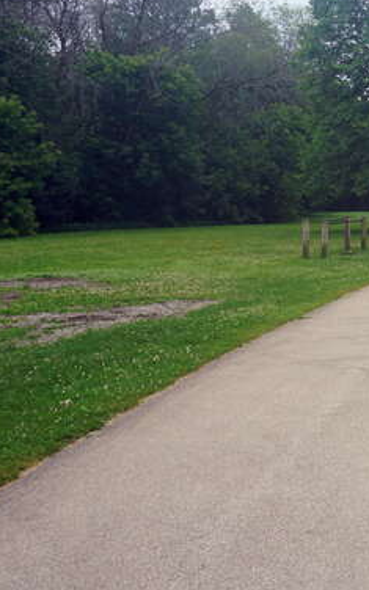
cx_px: 513
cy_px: 231
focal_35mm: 52
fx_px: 837
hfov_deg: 21.7
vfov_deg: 38.7
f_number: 10
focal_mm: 16
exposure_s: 1/100
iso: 100
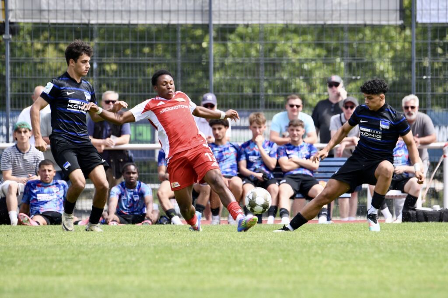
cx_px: 224
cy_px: 149
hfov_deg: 5.2
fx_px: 4976
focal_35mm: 400
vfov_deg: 3.4
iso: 1250
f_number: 7.1
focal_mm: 400
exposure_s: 1/1600
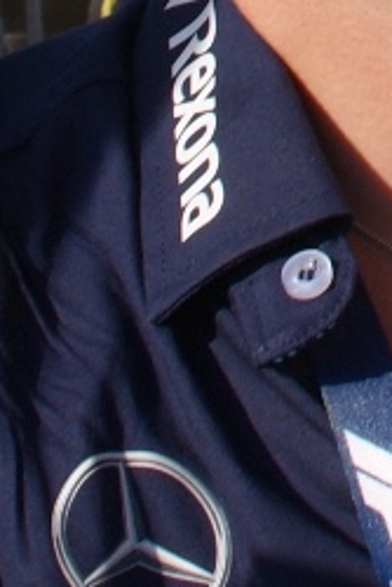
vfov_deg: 20.9
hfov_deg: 16.1
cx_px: 404
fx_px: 1354
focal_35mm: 83
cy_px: -284
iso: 100
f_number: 10
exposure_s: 1/200
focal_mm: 18
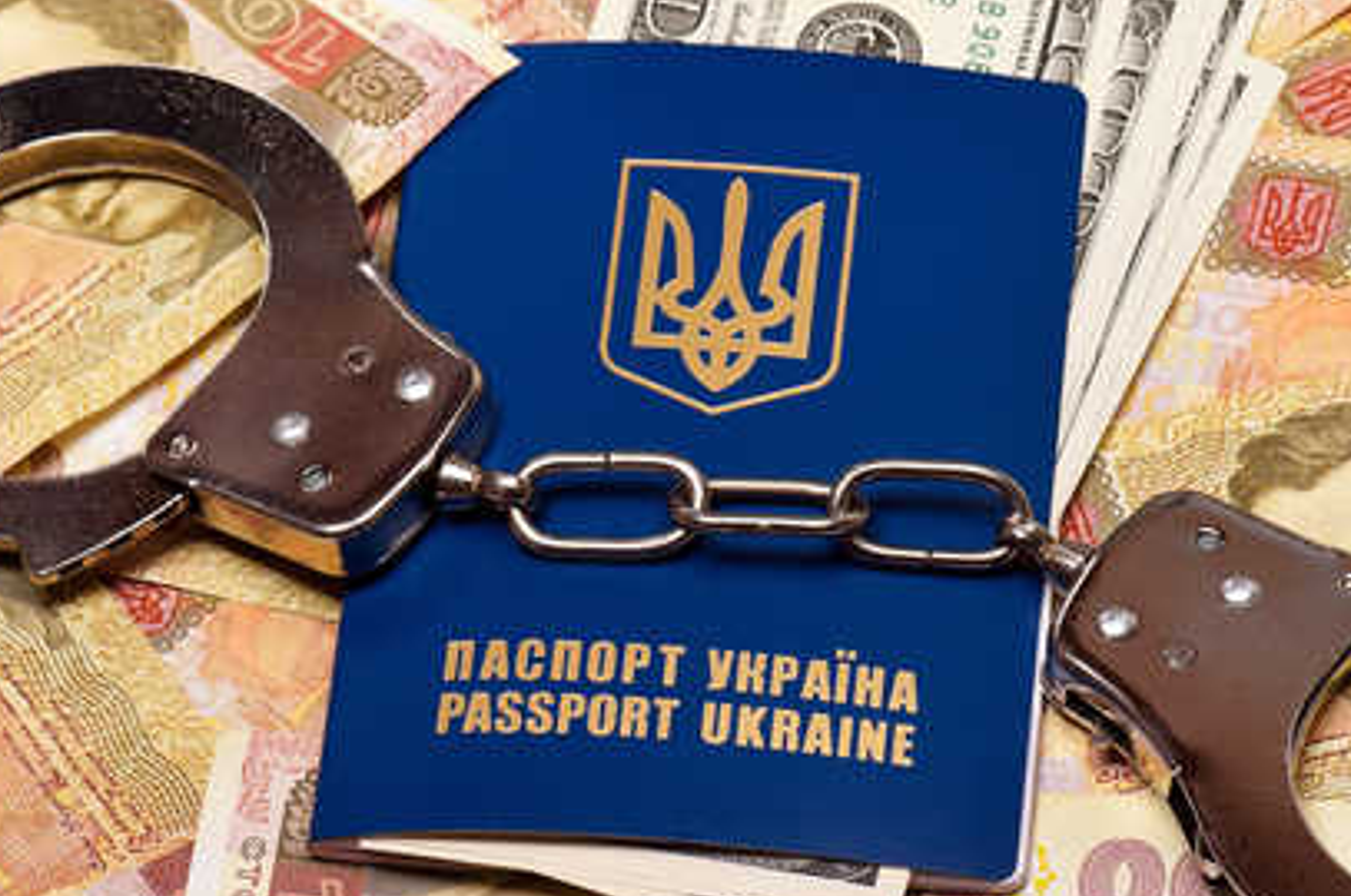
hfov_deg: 8.3
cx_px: 827
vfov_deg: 5.5
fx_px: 9284
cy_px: 478
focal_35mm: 248
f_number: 10
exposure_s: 1/200
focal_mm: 105
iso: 100
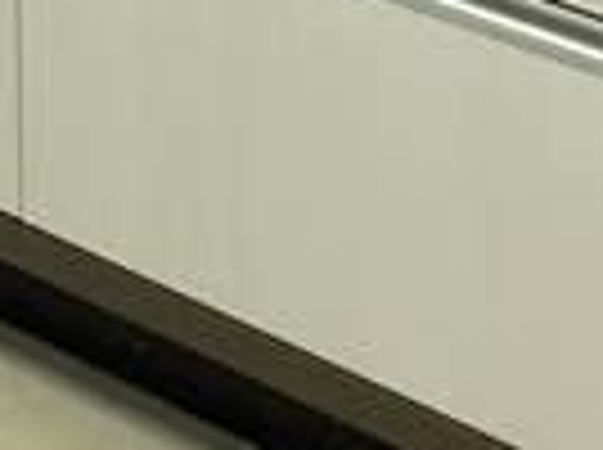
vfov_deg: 6.9
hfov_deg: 9.6
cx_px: -378
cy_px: -774
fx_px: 3460
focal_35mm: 199
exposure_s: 1/120
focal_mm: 4.2
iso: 32
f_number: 1.6
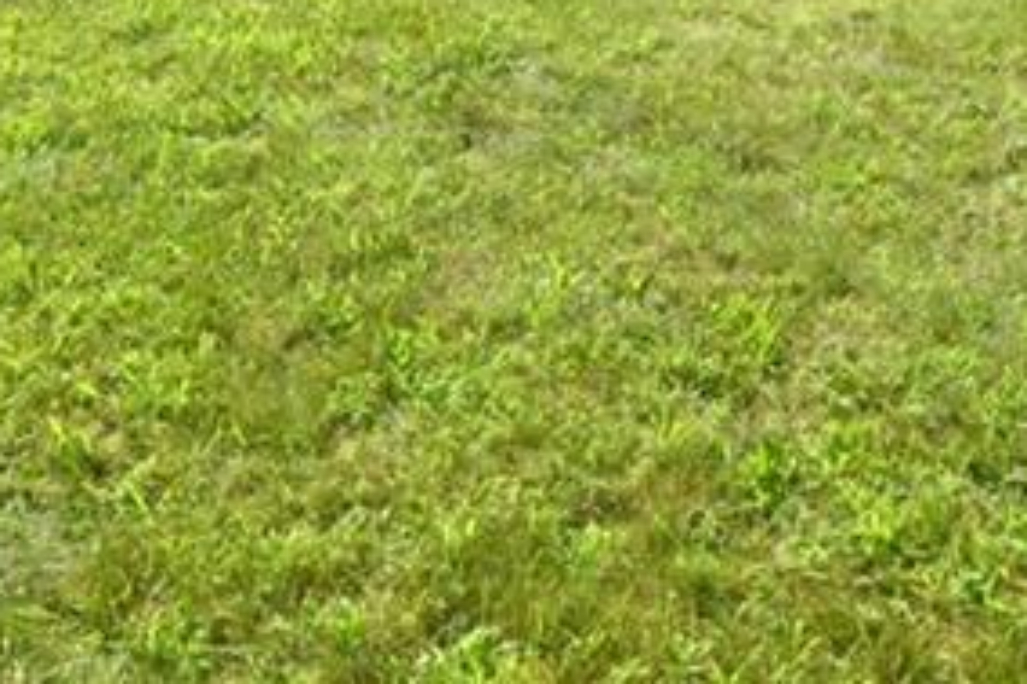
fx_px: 1540
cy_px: -80
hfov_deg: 36.6
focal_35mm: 54
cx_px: 655
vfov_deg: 23.4
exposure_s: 1/400
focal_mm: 10
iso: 400
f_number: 11
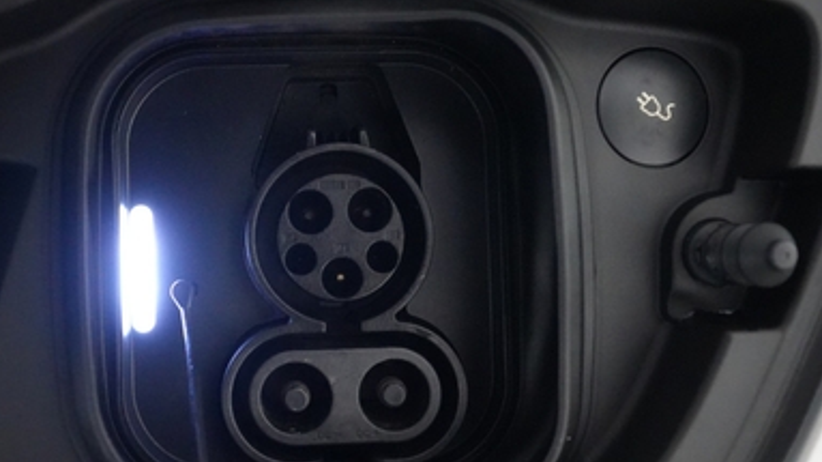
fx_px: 915
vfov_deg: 28.3
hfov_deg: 48.1
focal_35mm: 42
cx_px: 324
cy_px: 241
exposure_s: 1/160
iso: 10000
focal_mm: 24
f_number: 4
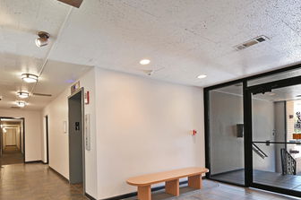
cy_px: 136
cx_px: 115
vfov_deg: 60.1
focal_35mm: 20
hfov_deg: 82.6
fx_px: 167
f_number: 8
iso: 400
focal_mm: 14
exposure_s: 1
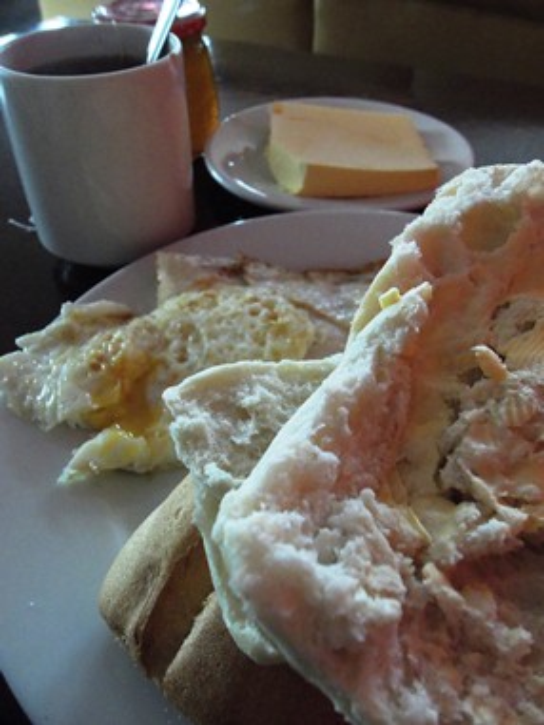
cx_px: 272
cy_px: 362
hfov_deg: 48.3
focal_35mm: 29
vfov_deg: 61.6
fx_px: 607
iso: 400
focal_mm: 5.2
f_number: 3.4
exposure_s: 1/40
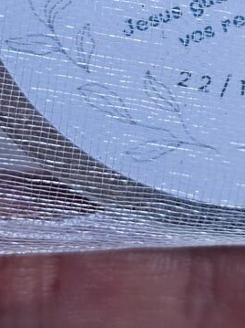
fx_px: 1549
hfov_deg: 9.0
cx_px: 105
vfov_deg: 12.0
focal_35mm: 164
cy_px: 47
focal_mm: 6.3
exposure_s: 1/120
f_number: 1.7
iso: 50
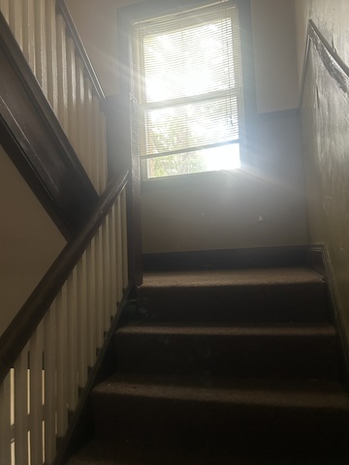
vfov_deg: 67.3
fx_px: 350
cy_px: 232
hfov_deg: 53.1
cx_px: 174
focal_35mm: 26
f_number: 1.5
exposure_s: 1/60
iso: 200
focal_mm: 5.7
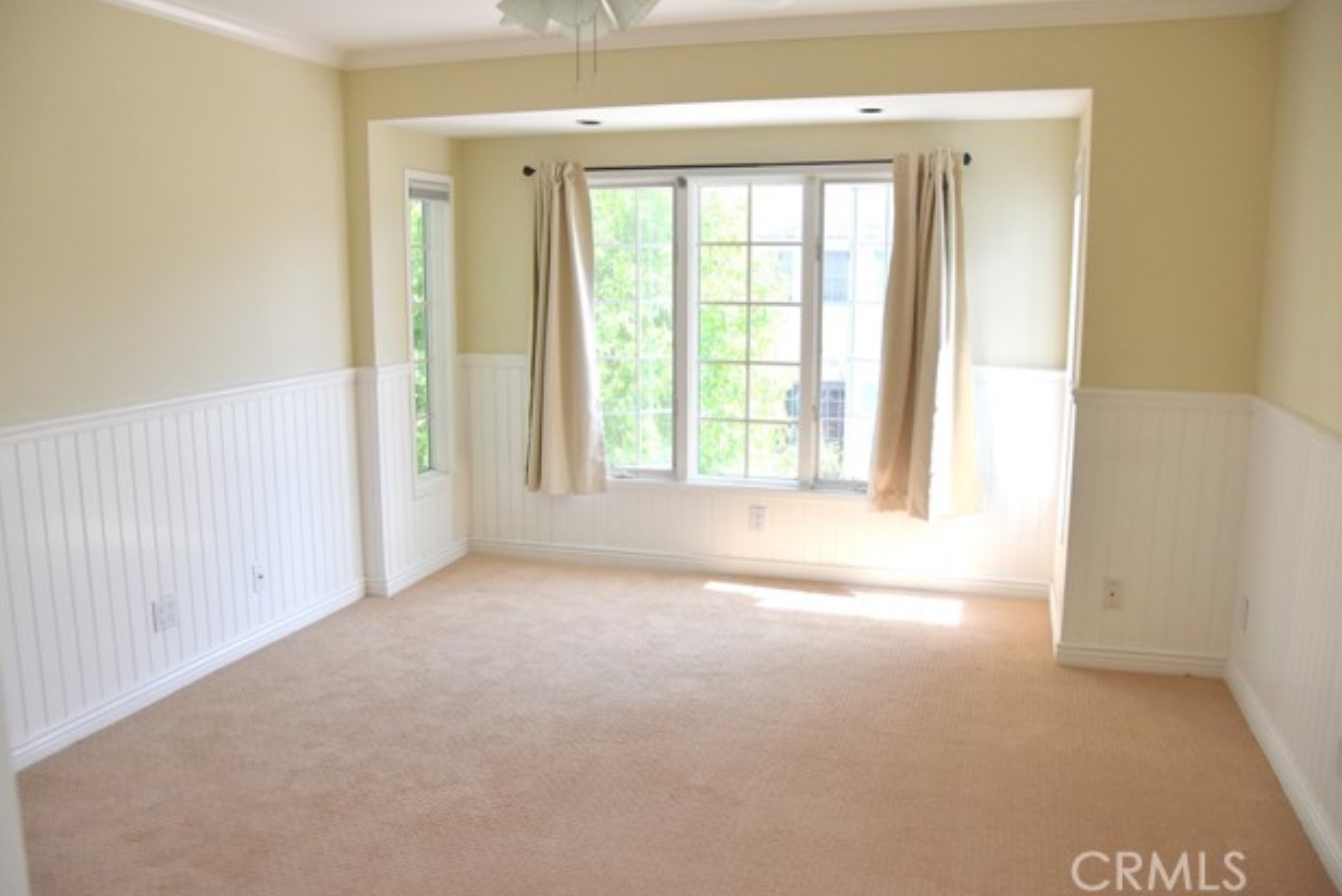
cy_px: 438
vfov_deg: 46.4
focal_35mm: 28
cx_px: 663
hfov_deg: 65.4
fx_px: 1044
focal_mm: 18
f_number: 3.5
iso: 1250
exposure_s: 1/1250
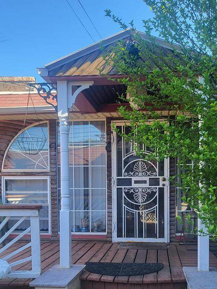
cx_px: 116
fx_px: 334
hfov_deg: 35.9
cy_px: 195
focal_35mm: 40
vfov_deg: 46.0
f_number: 1.8
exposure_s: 1/400
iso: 40
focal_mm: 5
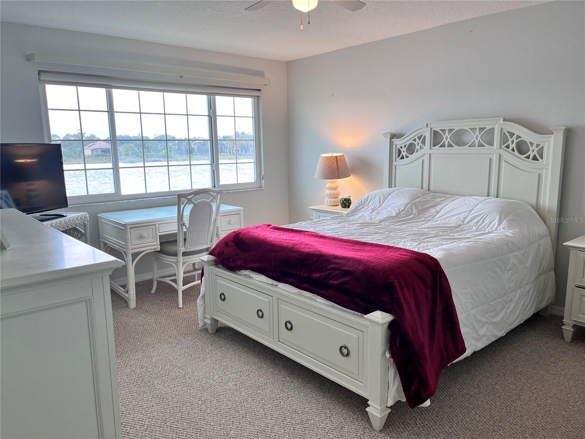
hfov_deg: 67.3
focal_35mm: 26
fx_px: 439
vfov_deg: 53.1
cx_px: 292
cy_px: 220
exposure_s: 1/120
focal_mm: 5.1
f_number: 1.6
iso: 80
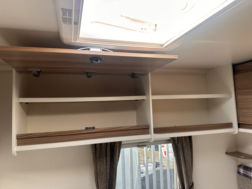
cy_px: 94
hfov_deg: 71.6
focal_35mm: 24
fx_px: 175
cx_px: 126
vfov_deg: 56.8
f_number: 1.78
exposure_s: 1/121
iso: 80
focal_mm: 6.86
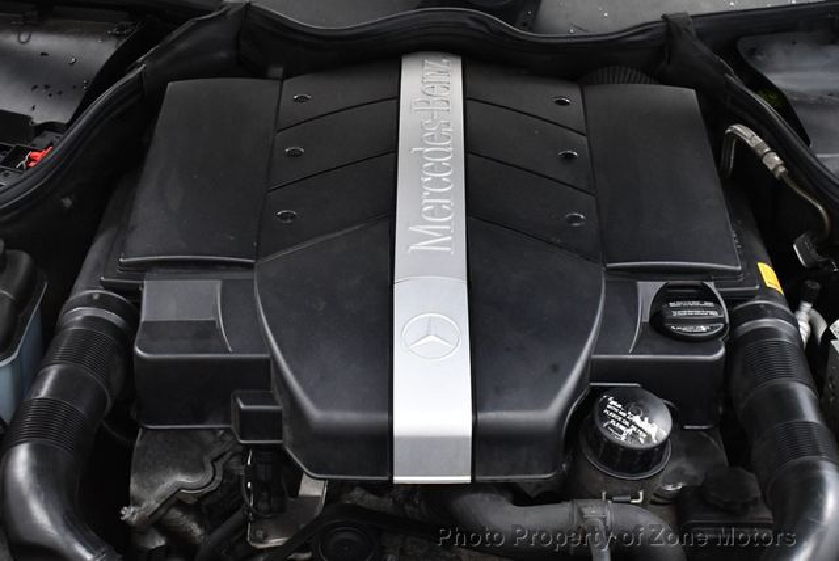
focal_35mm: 64
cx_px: 420
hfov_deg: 31.4
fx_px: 1493
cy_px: 280
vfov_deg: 21.3
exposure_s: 1/125
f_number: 4.5
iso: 3200
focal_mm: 32
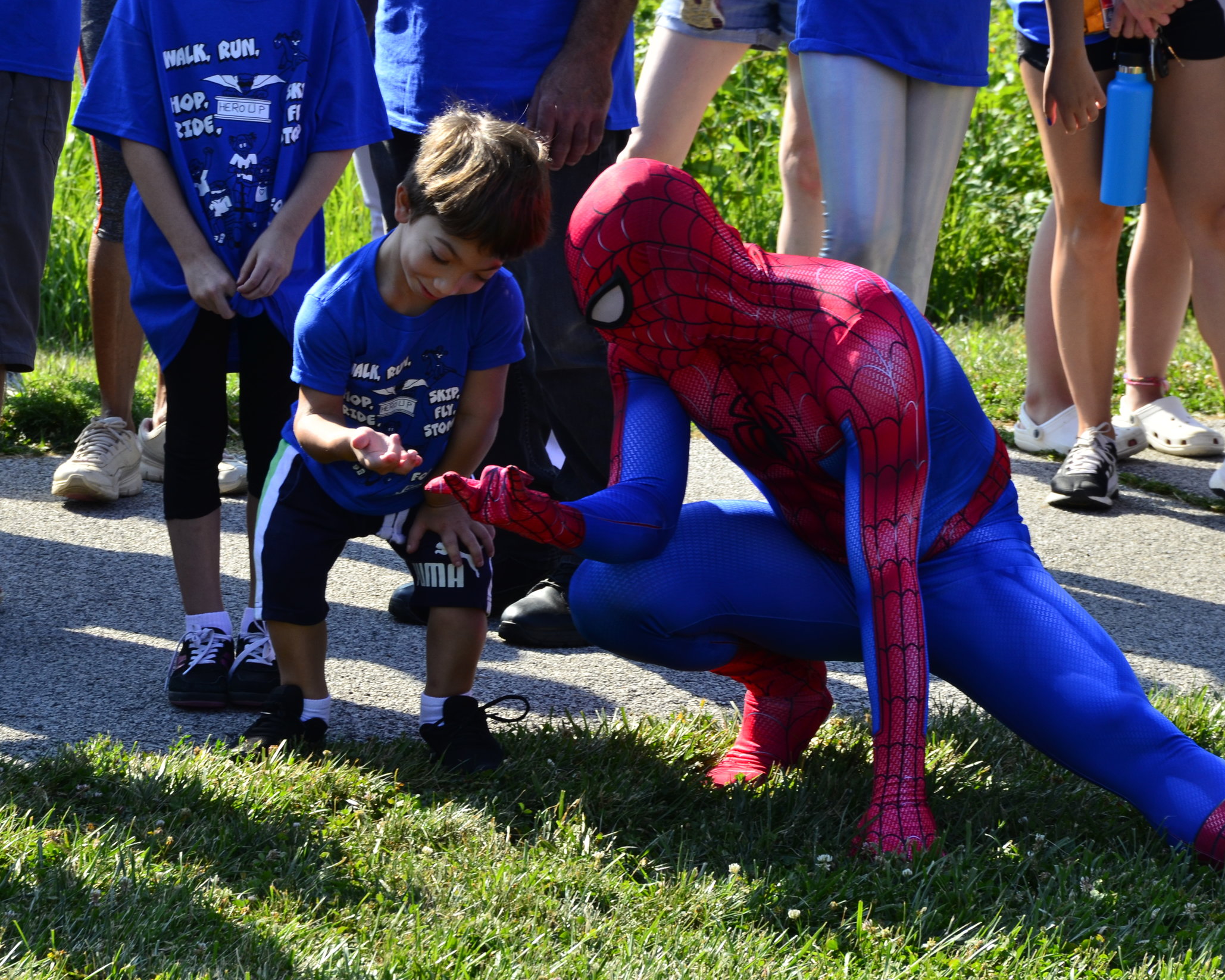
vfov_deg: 7.8
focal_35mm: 198
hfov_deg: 9.8
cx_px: 601
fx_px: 7178
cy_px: 490
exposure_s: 1/80
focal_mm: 116
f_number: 11
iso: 200
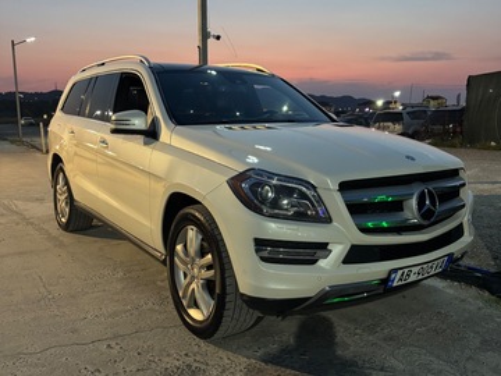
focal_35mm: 24
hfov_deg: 71.6
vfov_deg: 56.8
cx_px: 250
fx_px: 347
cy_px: 188
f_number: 1.78
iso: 640
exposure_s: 1/33
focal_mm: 6.76
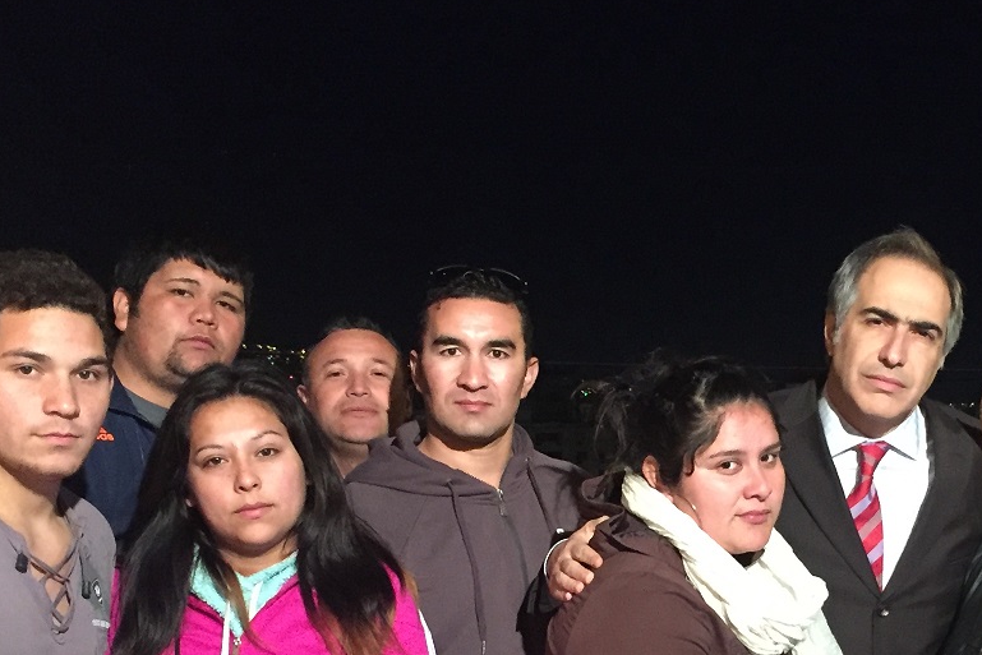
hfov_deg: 31.0
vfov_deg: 20.8
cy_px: 601
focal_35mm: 64
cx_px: 713
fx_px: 1746
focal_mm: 4.15
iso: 400
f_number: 2.2
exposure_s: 1/17
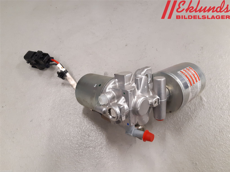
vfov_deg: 53.1
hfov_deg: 67.3
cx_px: 115
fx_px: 173
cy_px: 86
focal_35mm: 26
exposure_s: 1/50
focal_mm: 3.93
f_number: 1.7
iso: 200
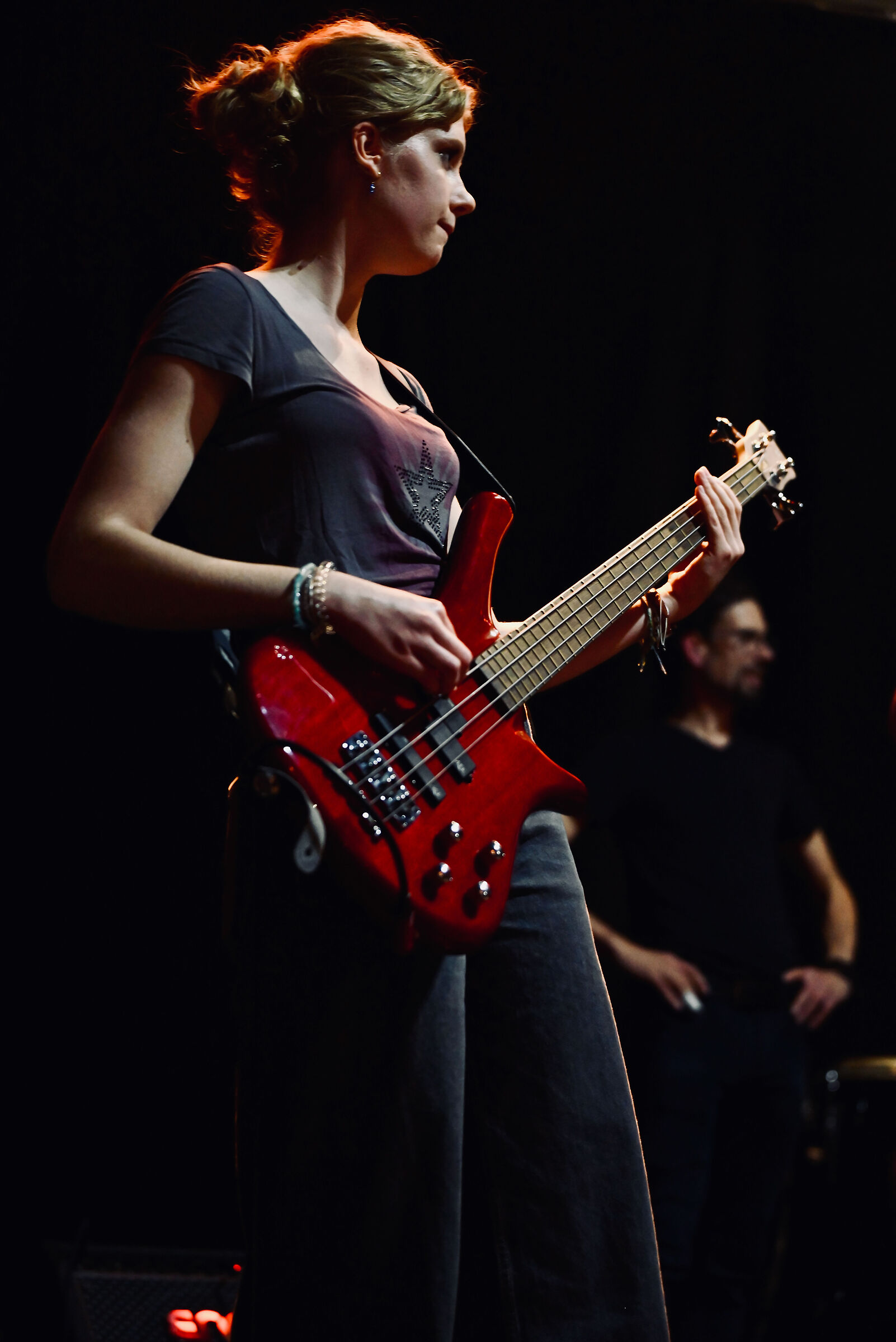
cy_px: 671
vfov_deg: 28.8
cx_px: 448
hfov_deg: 19.5
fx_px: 2611
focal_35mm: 70
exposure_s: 1/180
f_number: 2.8
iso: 3200
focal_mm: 70
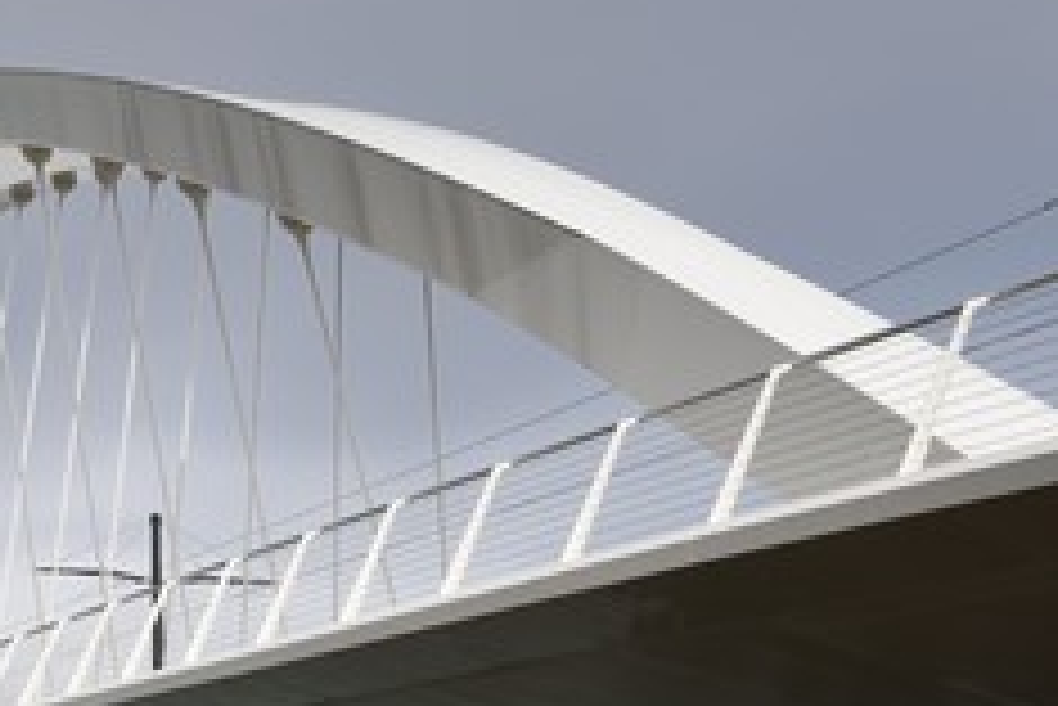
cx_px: 117
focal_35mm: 75
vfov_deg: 18.1
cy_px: 562
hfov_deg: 26.1
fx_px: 2205
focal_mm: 42
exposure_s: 1/400
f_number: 18
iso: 400
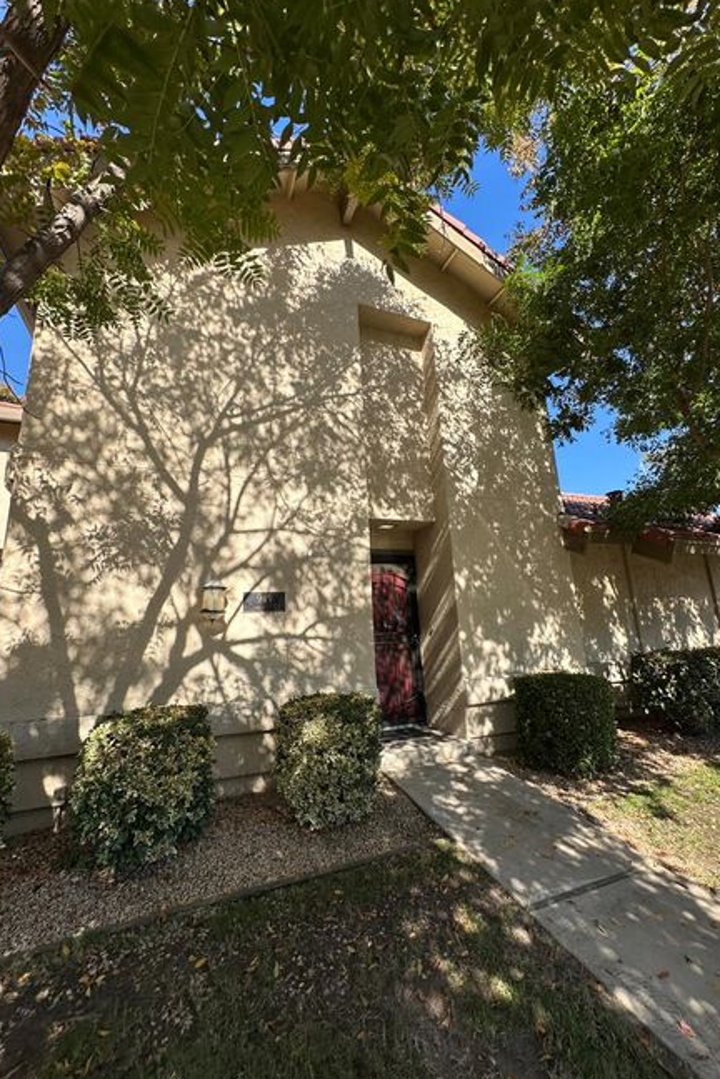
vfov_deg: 100.4
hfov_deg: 77.4
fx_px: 449
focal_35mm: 15
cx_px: 373
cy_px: 536
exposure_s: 1/955
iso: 40
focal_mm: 2.22
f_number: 2.2
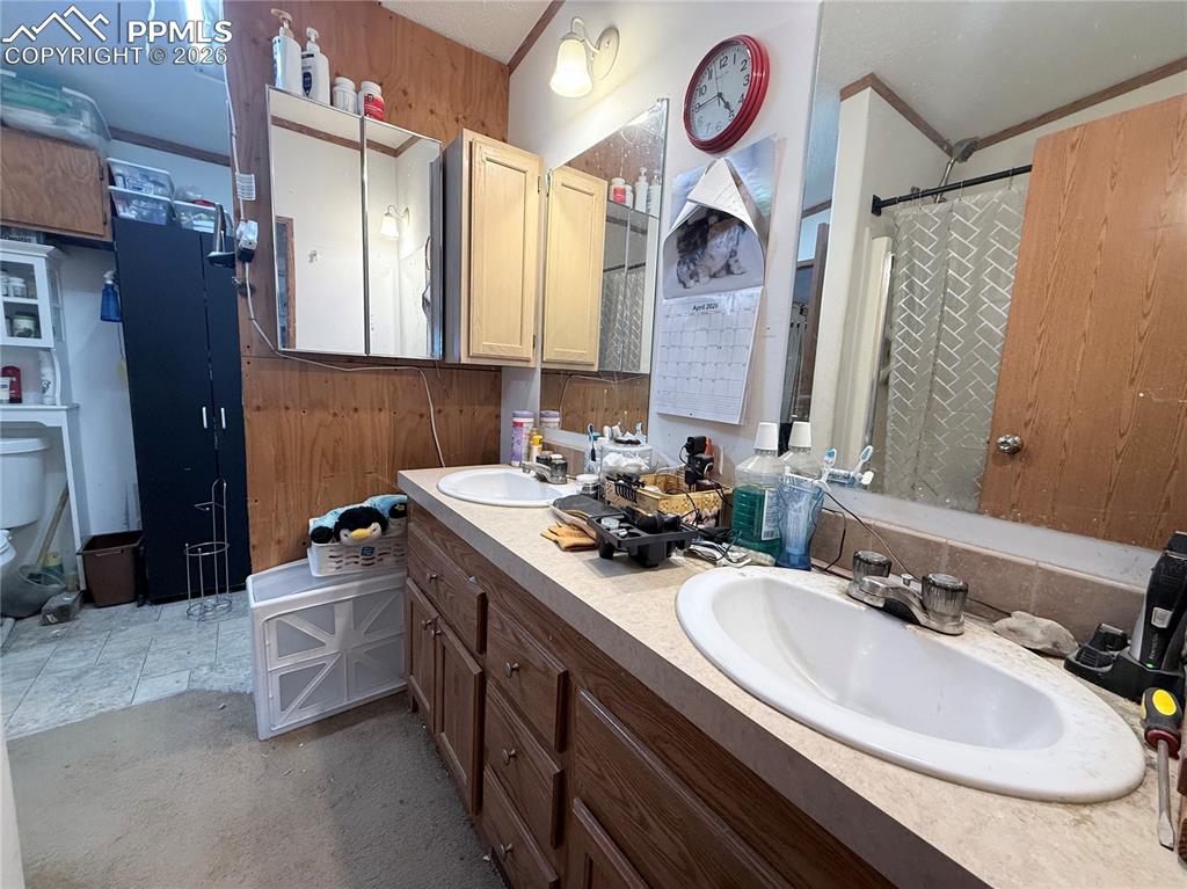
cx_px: 594
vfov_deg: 85.6
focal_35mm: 14
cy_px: 444
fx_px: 480
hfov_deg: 102.1
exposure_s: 1/120
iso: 250
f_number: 2.2
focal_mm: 2.22
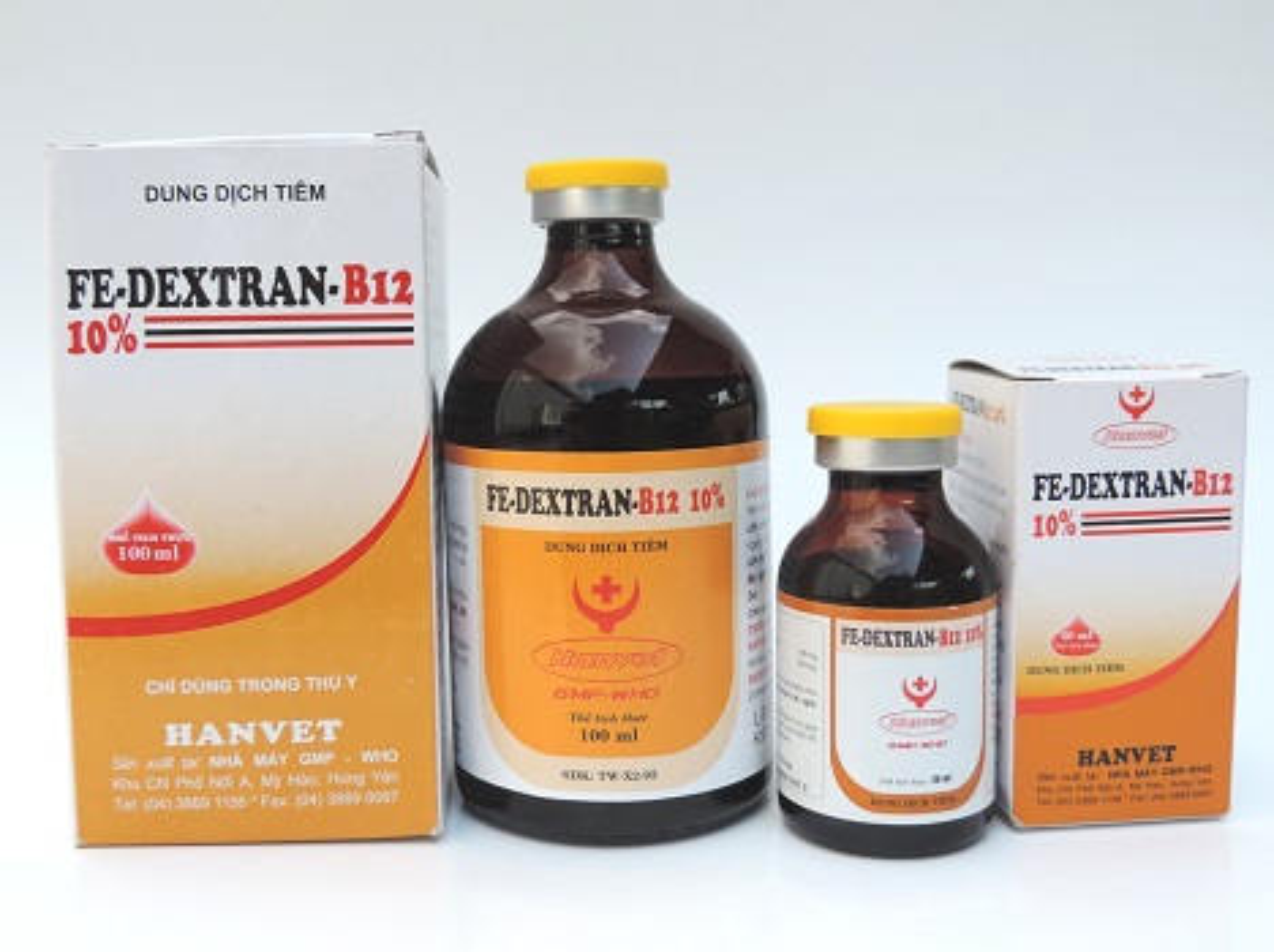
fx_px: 1213
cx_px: 637
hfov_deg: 55.4
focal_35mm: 33
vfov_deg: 42.9
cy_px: 476
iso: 80
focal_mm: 5.8
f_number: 3.2
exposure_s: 1/640
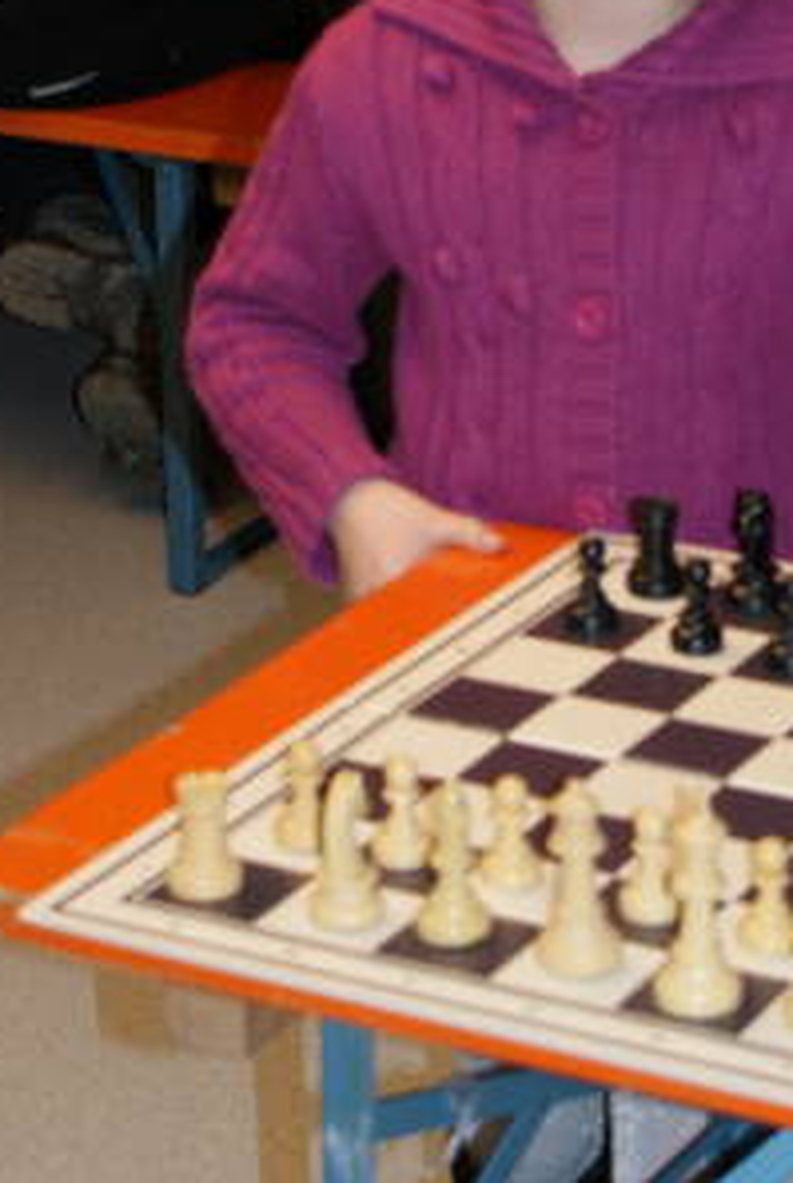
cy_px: 231
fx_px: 3723
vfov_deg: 17.9
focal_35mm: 113
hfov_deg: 12.0
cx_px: 793
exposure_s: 1/60
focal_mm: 35
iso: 400
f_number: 5.6
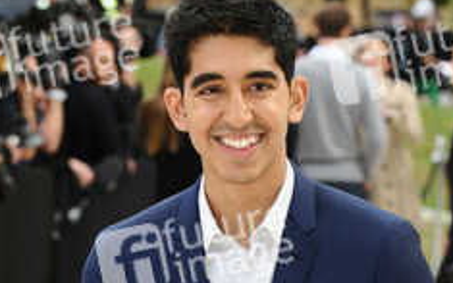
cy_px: 348
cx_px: 252
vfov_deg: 5.0
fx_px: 3211
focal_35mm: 260
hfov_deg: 8.1
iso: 320
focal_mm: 100
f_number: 5.6
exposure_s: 1/250
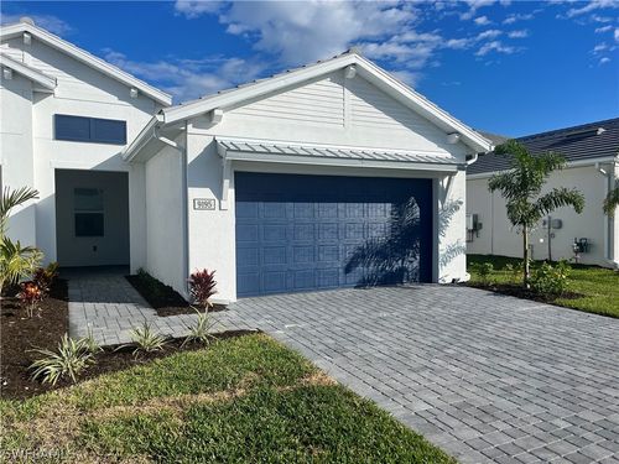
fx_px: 465
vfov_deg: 53.1
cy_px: 232
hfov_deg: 67.3
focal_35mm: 26
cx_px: 310
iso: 50
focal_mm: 5.1
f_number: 1.6
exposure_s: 1/6494
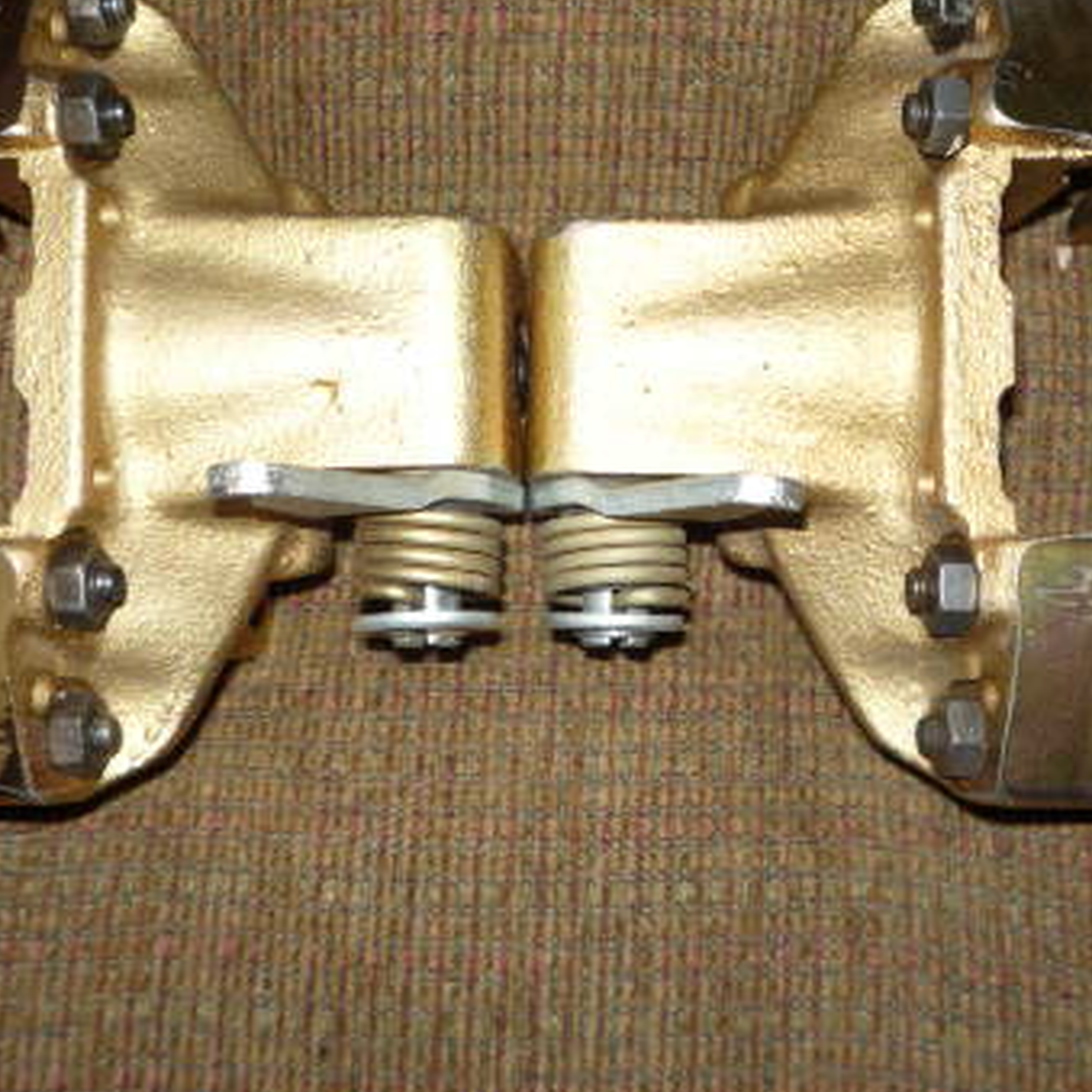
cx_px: 557
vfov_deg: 34.0
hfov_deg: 34.0
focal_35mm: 50
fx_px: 1785
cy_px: 470
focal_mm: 5.2
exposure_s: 1/30
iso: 100
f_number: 3.3
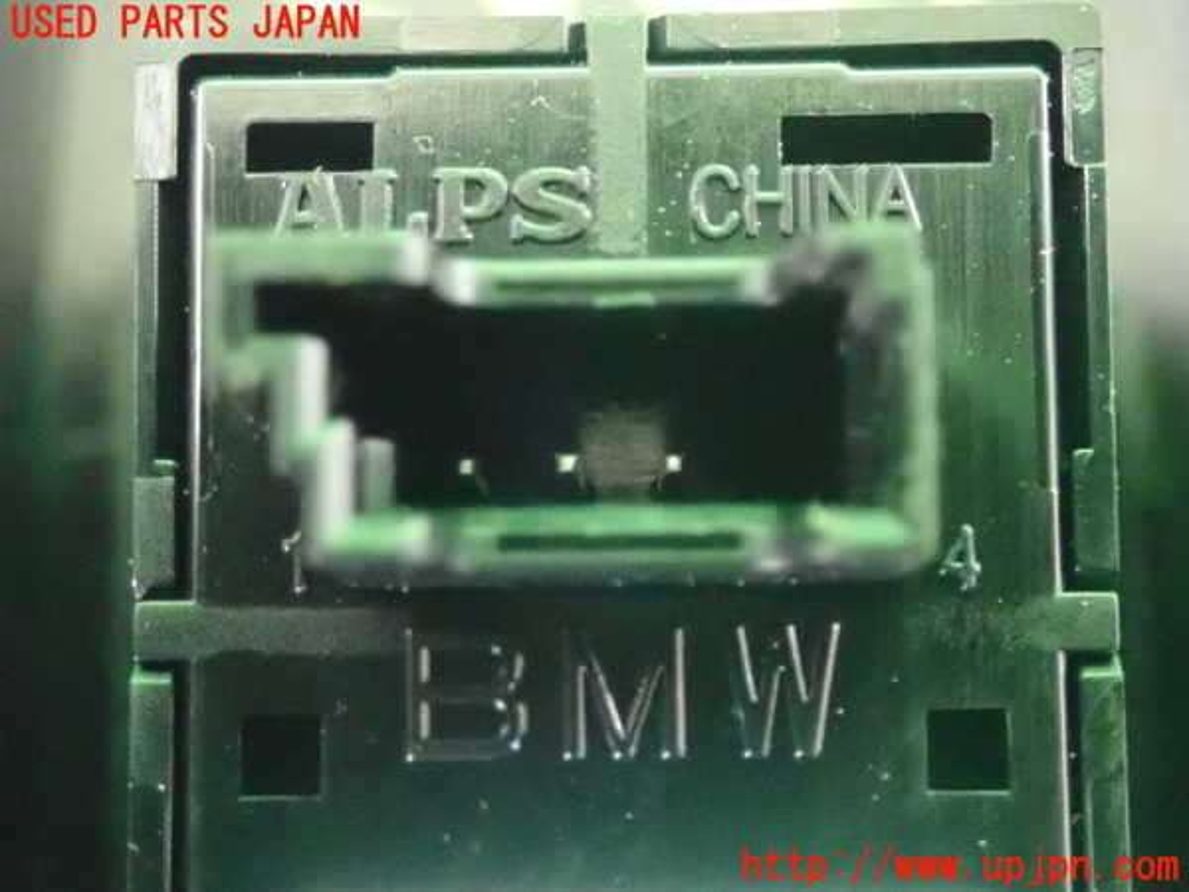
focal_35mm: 65
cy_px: 446
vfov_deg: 22.6
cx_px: 594
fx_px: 2233
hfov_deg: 29.8
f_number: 3.8
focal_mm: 11.78
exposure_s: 1/40
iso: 6400
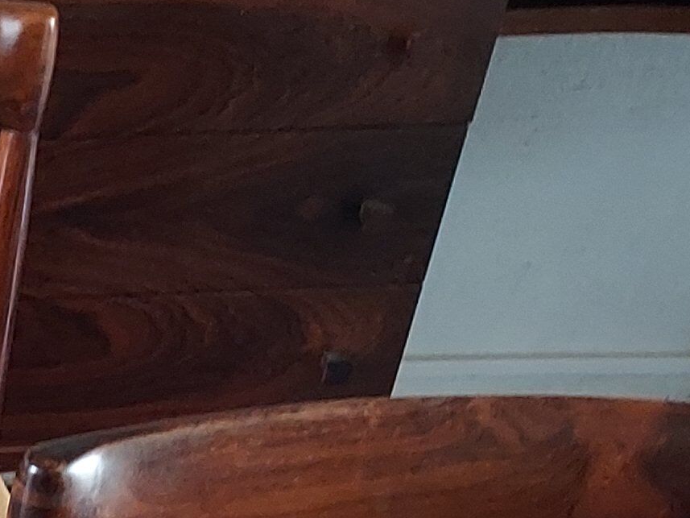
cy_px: 1018
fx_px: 2233
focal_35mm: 112
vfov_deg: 11.9
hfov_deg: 15.4
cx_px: -502
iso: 500
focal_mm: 4.6
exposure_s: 1/33
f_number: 1.8
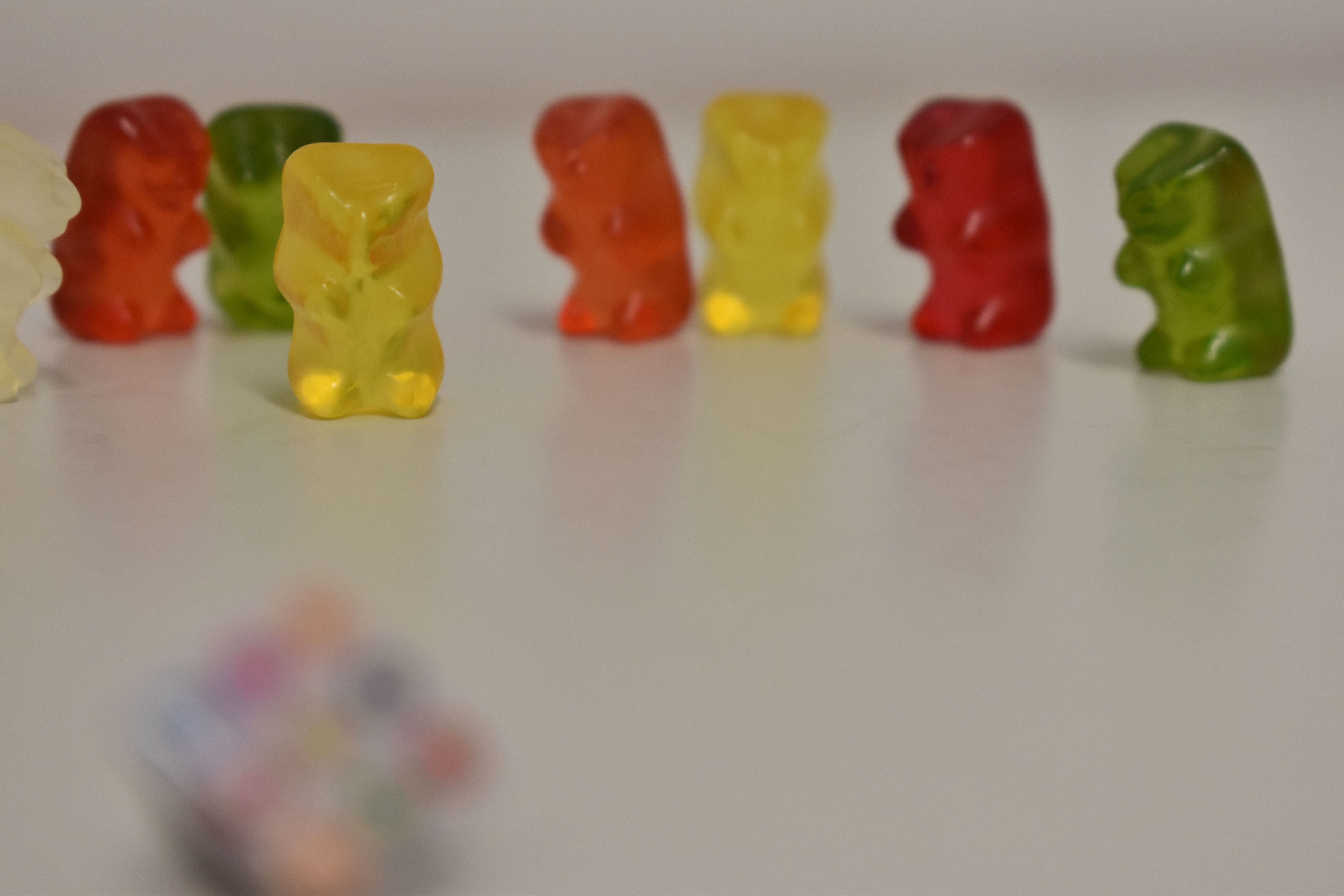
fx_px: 3080
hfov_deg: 24.6
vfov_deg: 16.6
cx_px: 672
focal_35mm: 82
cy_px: 448
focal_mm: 55
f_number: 5.6
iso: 800
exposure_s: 1/125
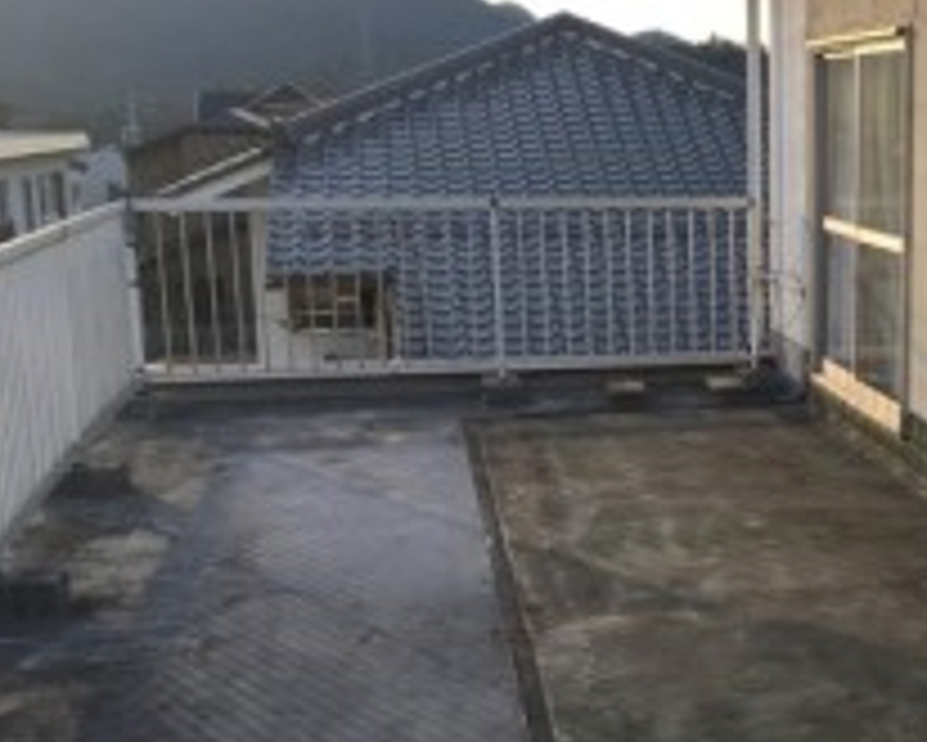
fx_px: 1619
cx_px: 945
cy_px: 434
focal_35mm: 59
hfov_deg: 29.6
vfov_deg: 25.8
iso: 25
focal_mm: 4.15
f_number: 2.2
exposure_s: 1/349
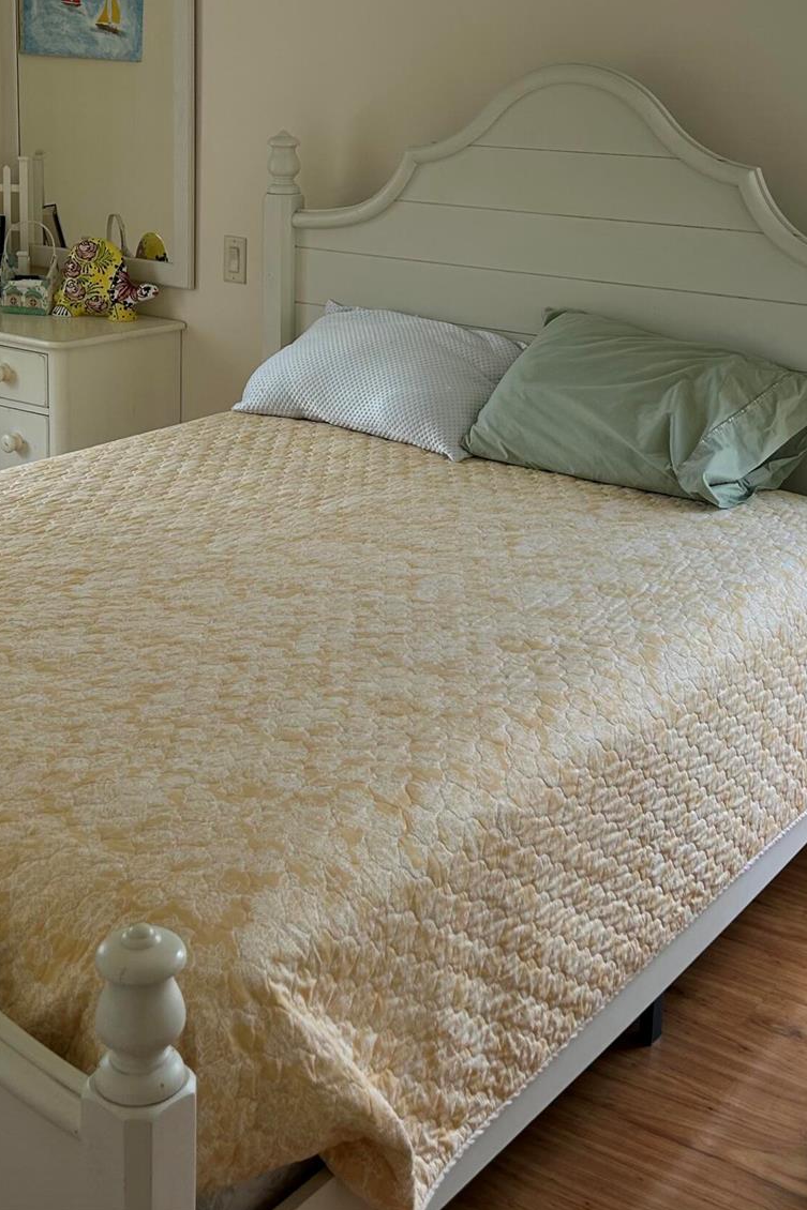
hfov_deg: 27.5
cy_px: 392
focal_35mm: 49
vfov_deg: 39.8
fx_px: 1648
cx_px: 404
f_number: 1.5
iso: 50
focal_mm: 5.7
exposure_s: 1/162
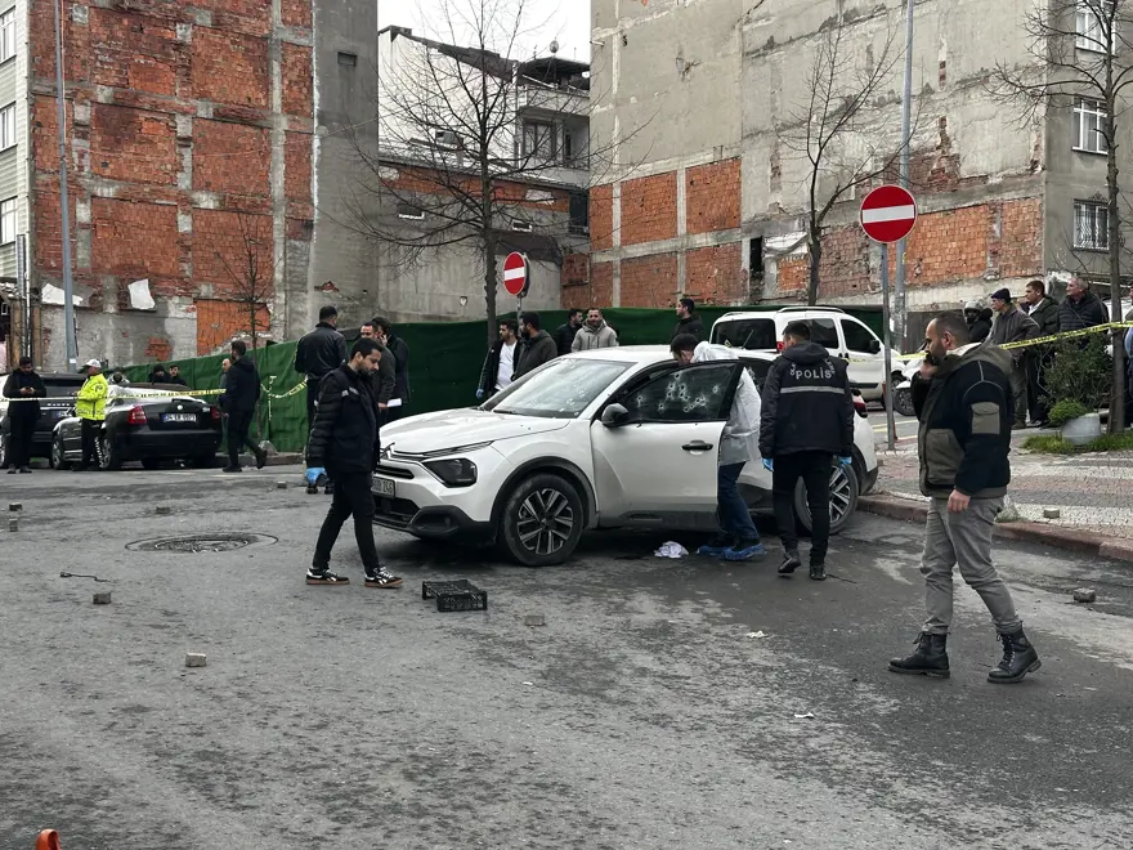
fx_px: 1571
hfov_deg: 39.7
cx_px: 566
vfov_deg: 30.3
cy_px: 425
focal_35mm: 48
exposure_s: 1/454
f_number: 1.78
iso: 64
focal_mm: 6.86
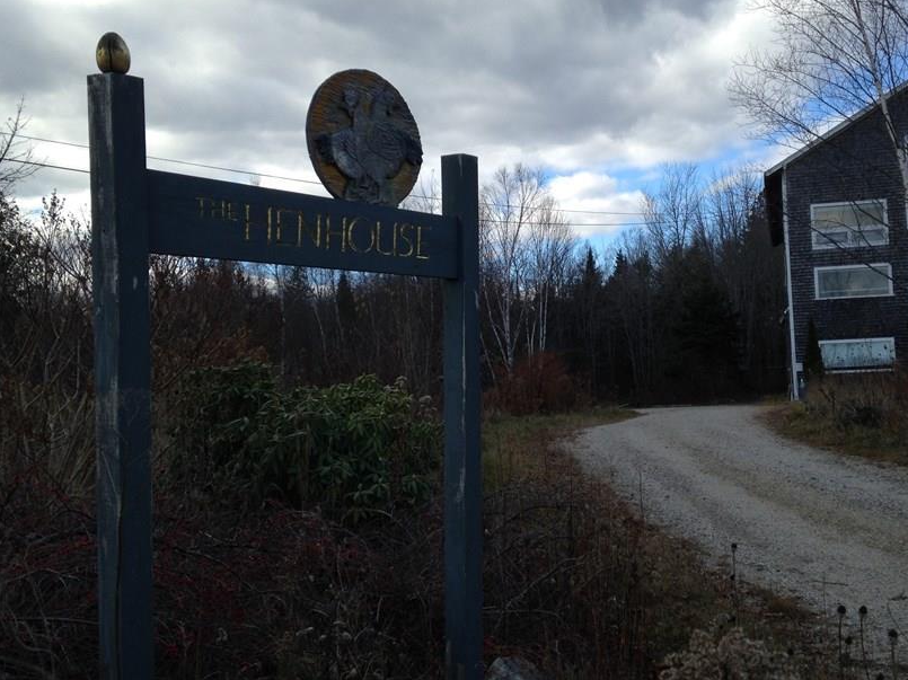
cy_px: 320
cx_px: 538
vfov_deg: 34.3
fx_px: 1101
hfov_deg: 44.6
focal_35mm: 42
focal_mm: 4.12
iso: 50
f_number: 2.4
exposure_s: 1/786
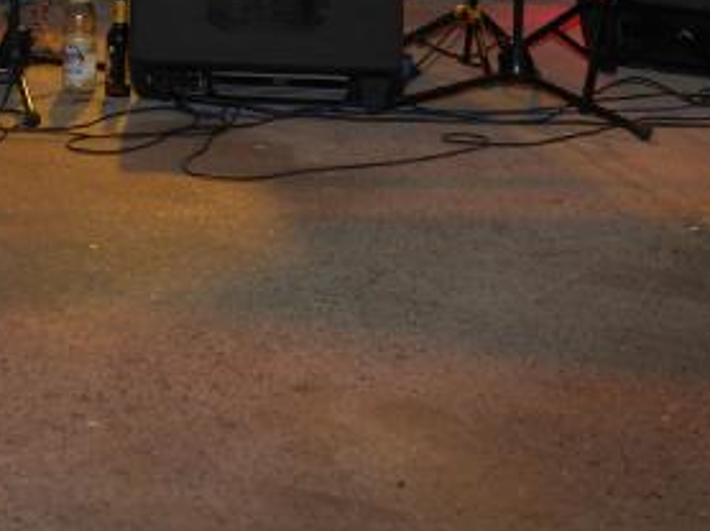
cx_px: 89
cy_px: -209
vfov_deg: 14.3
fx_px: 2008
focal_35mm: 98
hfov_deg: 19.7
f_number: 4.2
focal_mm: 17
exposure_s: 1/60
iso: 200
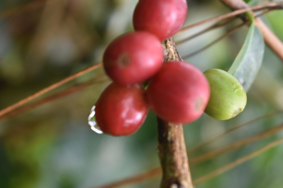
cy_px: 94
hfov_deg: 24.6
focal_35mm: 82
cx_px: 142
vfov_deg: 16.6
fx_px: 648
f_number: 5.6
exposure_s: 1/60
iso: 500
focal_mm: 55
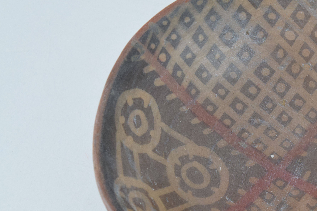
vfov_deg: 9.1
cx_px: 279
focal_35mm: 151
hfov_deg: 13.5
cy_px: 135
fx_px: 1329
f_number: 5.6
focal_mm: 55
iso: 800
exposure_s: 1/125
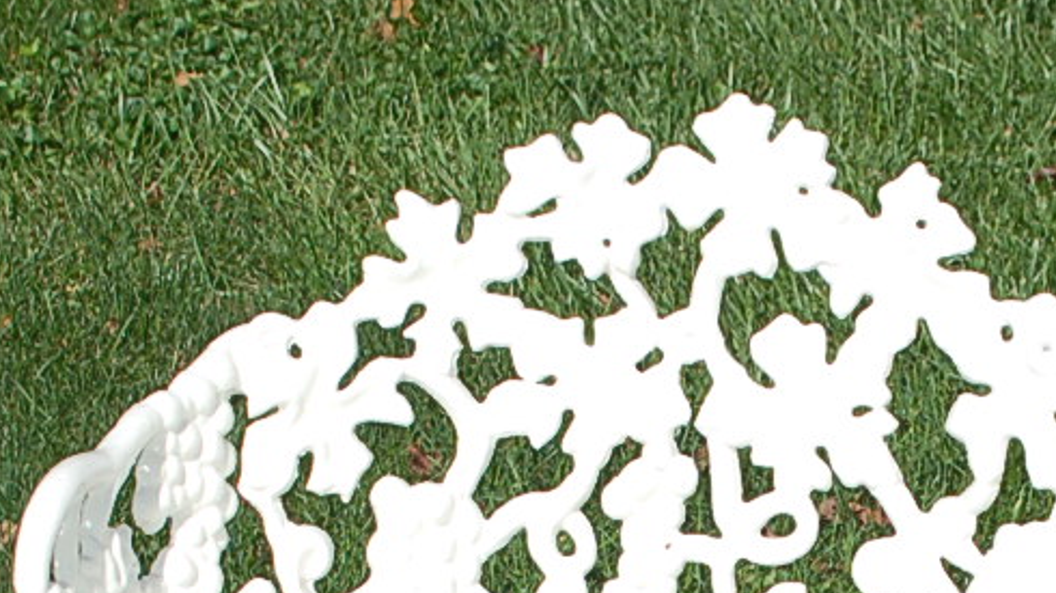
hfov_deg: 13.1
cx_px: 853
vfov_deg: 7.2
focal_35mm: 164
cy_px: 957
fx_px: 4590
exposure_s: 1/500
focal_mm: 34
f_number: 10
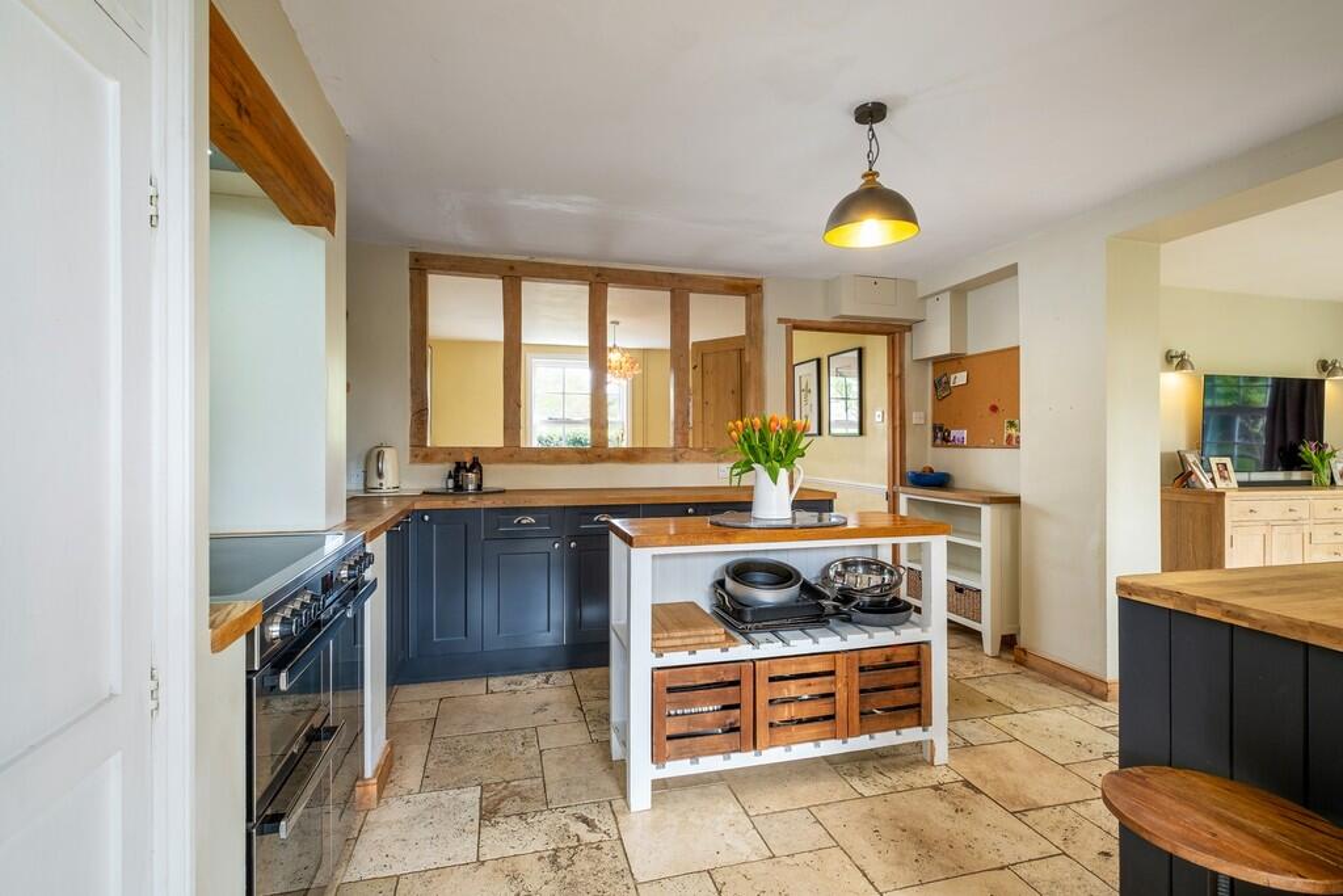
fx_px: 634
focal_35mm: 17
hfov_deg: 93.3
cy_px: 448
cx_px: 672
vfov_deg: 70.5
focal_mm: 11
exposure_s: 1/10
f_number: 7.1
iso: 200
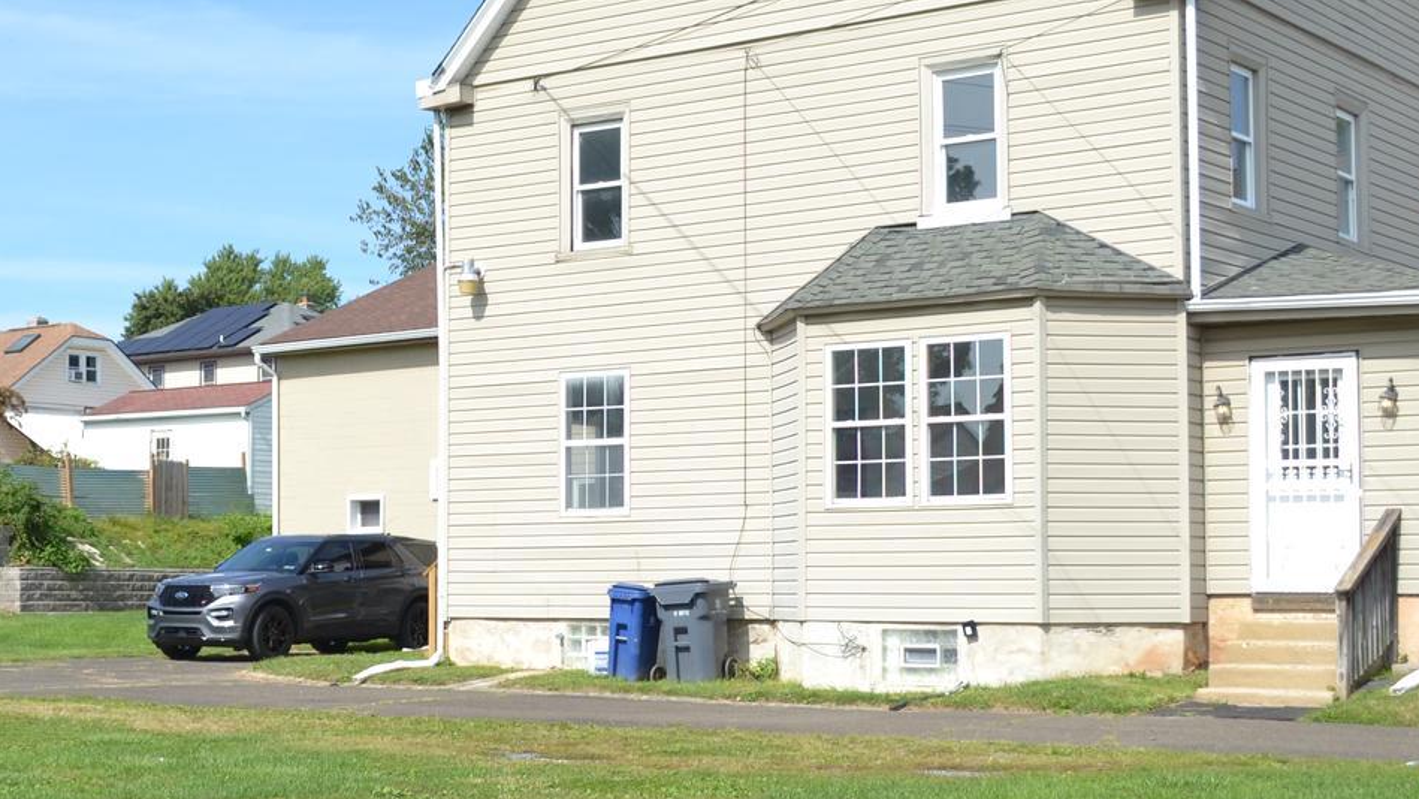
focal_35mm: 61
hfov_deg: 34.1
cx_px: 499
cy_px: 421
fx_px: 2295
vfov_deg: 19.7
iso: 100
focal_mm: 18
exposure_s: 1/640
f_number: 3.5
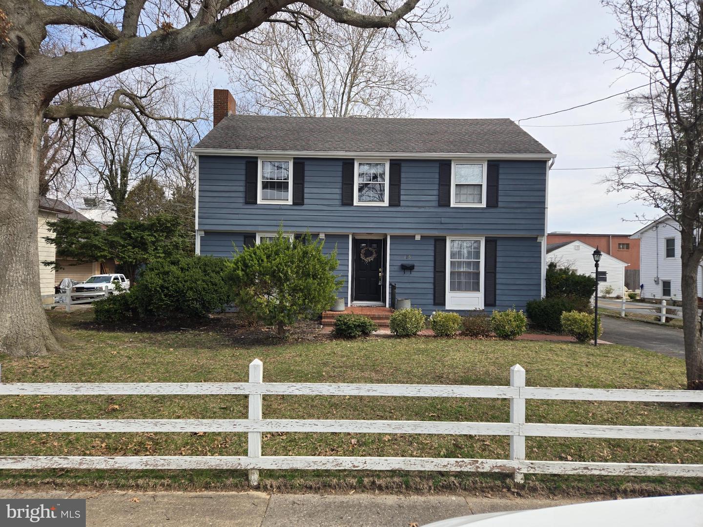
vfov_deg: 58.9
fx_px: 467
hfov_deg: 73.9
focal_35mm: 23
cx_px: 352
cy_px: 264
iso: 25
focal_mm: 5.4
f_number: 1.8
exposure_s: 1/1050
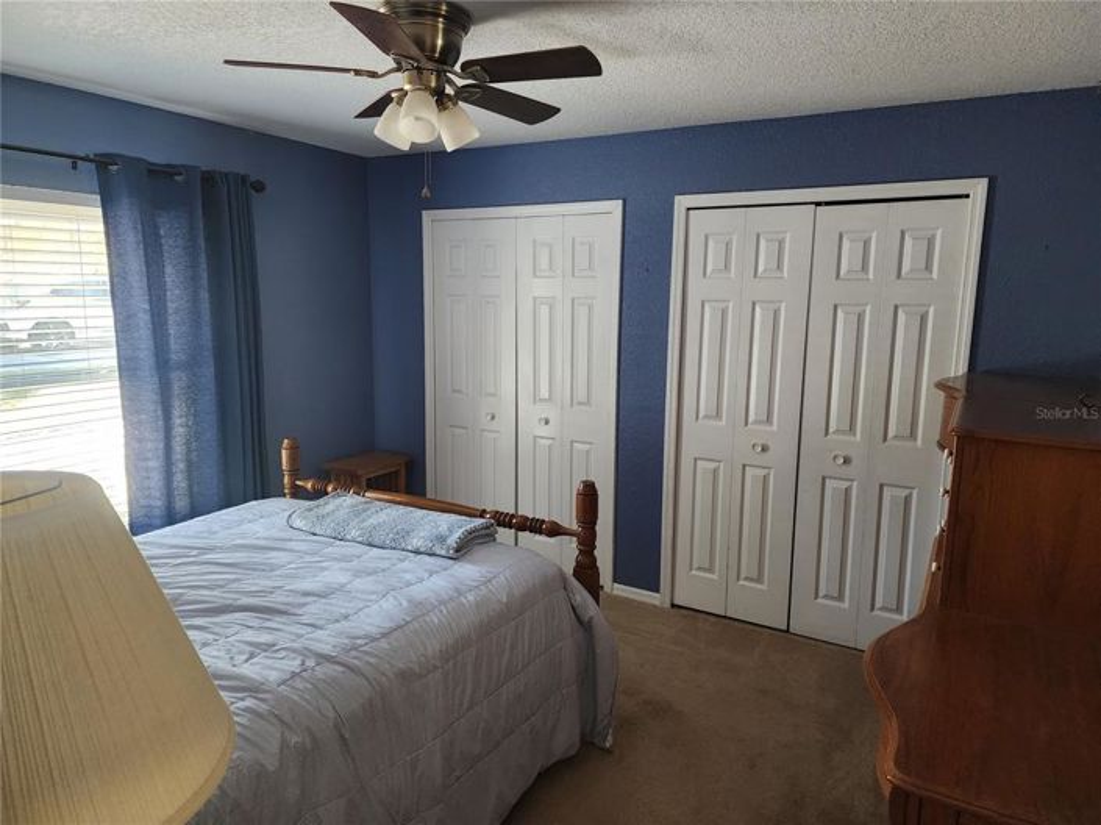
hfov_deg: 74.0
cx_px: 550
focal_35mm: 23
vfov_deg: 58.8
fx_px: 731
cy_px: 412
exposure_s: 1/60
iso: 800
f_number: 1.8
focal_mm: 6.4
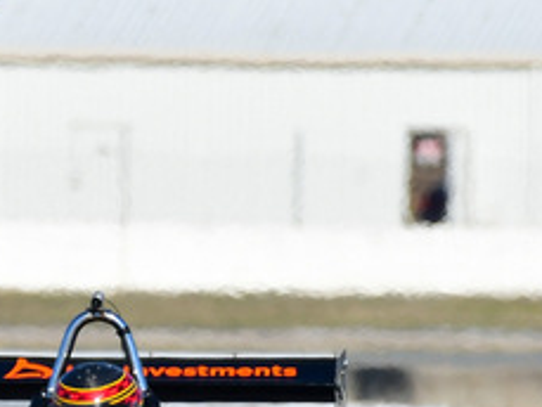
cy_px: 212
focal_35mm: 2415
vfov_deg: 0.6
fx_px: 37833
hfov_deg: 0.8
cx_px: -130
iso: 320
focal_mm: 480
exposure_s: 1/640
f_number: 10
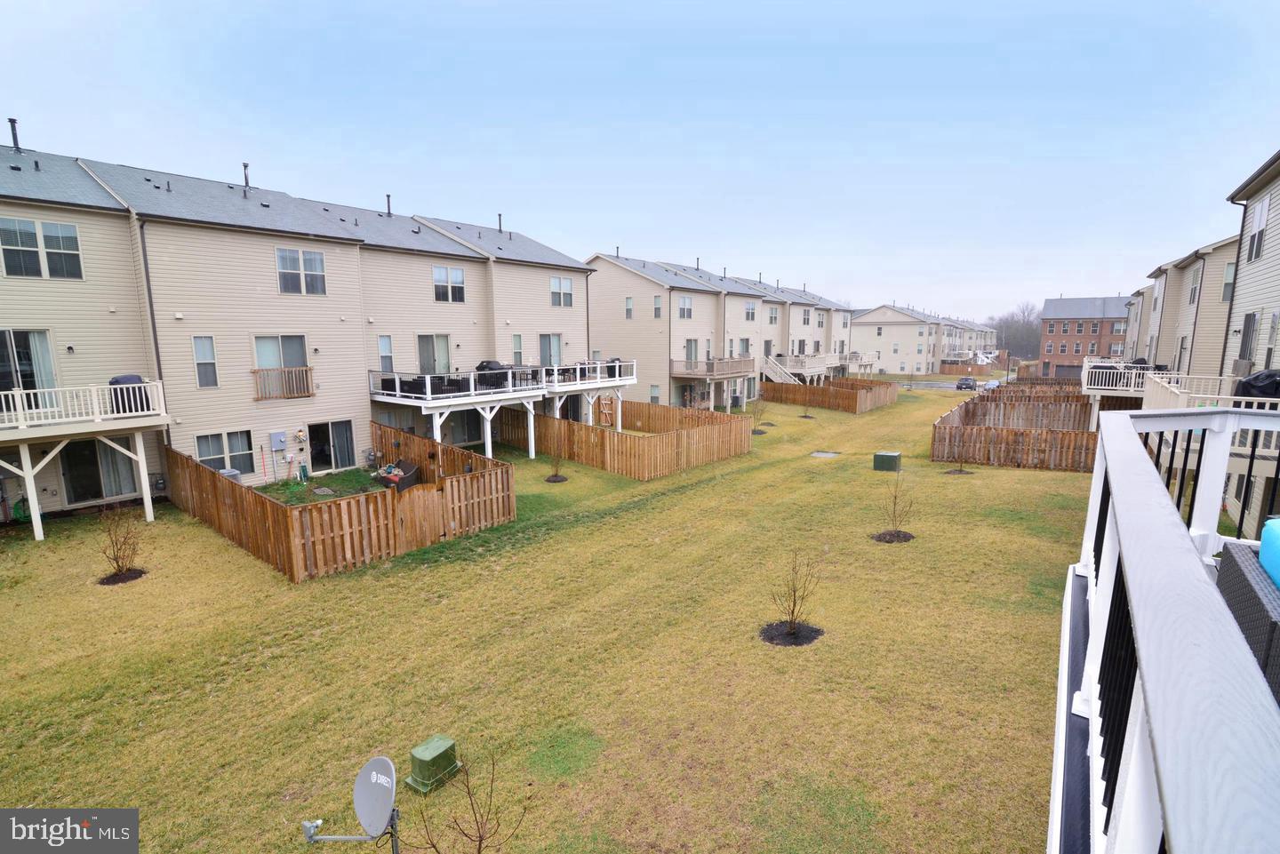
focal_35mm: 16
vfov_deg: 73.8
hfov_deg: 96.7
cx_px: 640
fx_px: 569
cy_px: 427
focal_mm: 16
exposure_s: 1/80
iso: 800
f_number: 11
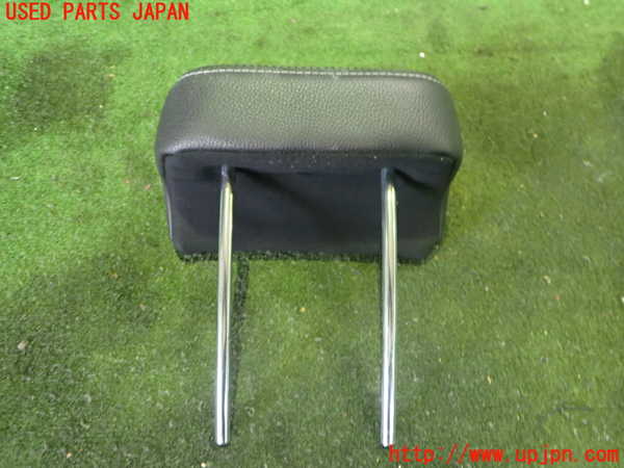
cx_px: 312
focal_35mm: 30
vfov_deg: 46.8
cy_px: 234
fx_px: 541
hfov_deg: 60.0
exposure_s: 1/25
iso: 800
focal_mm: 5.4
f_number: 2.3
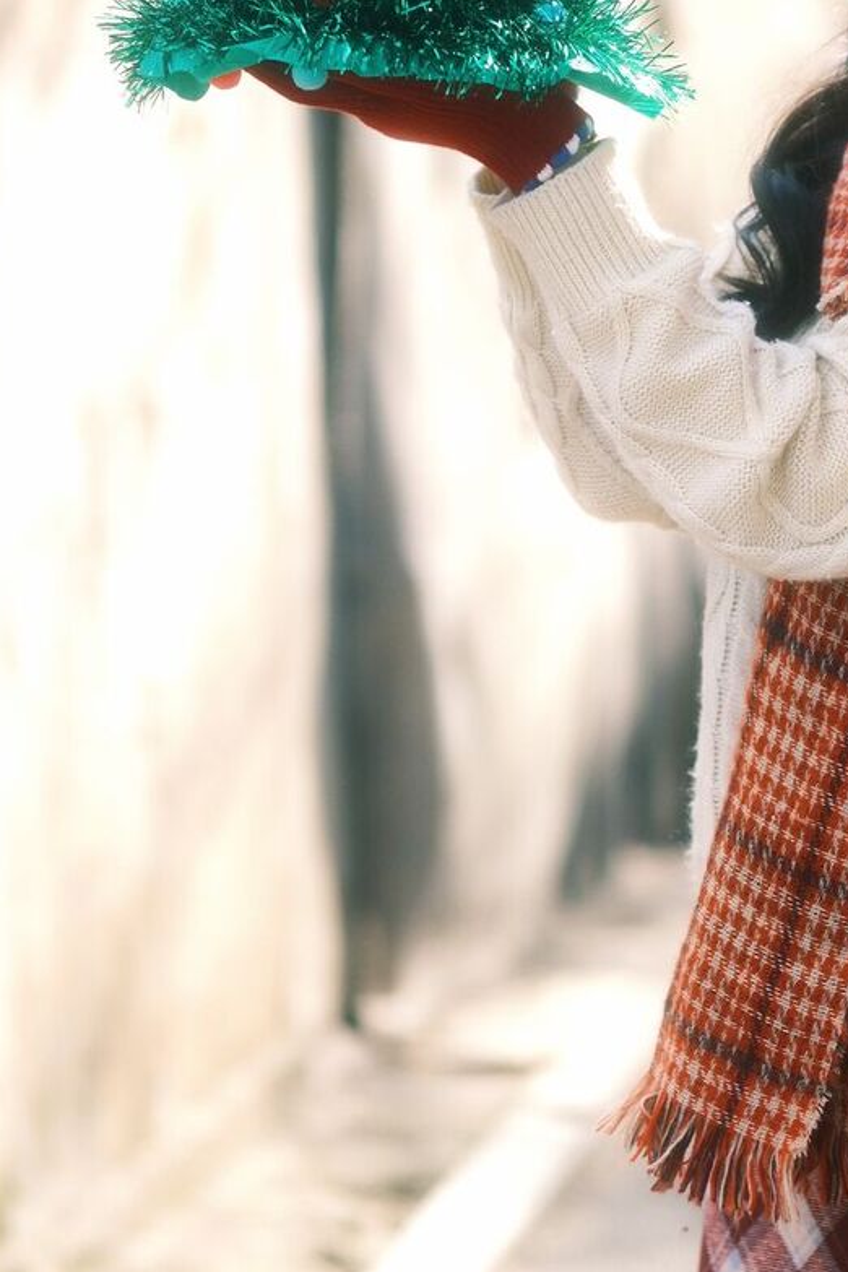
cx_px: 840
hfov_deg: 8.1
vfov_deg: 12.1
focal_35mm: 169
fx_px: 5971
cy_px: 446
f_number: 1.4
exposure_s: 1/3000
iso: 320
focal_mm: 56
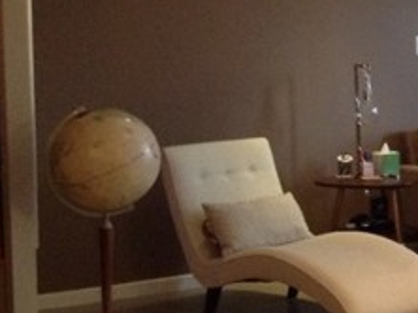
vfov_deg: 15.5
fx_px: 1146
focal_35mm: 95
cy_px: 96
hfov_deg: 19.1
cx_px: 546
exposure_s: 1/25
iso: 200
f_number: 2.4
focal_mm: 3.3
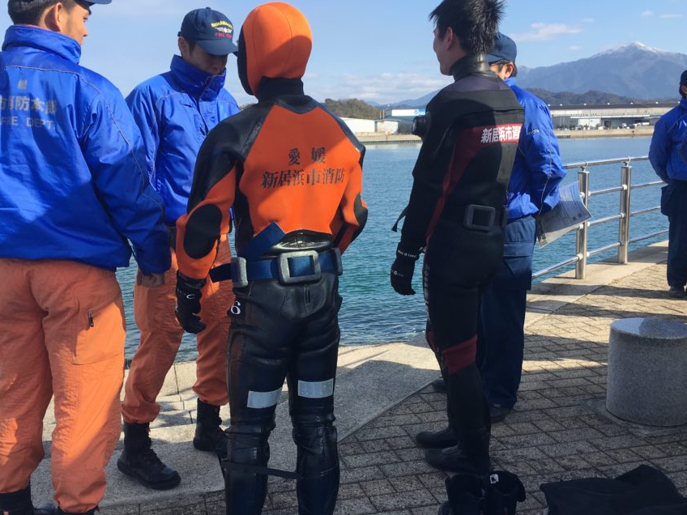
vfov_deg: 40.7
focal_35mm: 35
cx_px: 307
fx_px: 695
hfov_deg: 52.5
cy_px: 273
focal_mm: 4.15
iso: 25
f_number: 2.2
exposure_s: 1/962
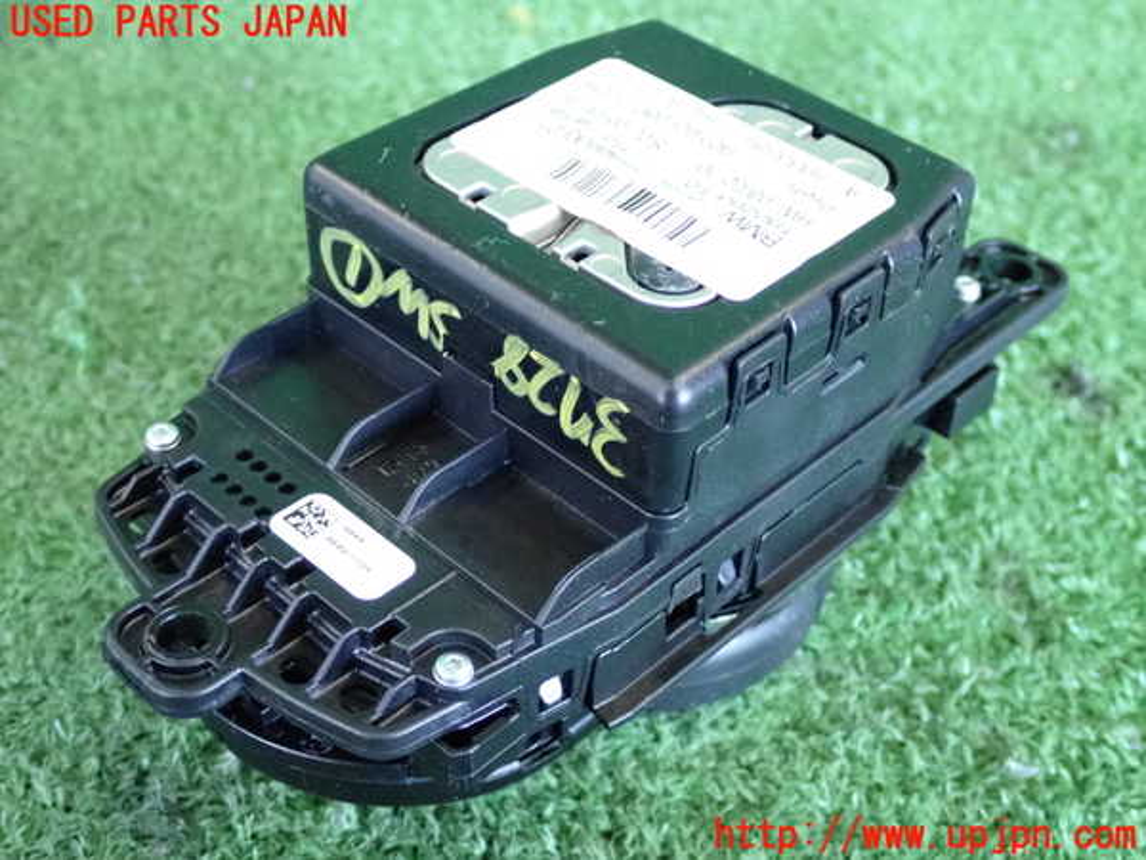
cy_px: 430
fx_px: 1655
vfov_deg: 29.1
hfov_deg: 38.2
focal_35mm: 50
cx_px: 573
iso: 2000
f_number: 3.2
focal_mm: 9.01
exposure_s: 1/125
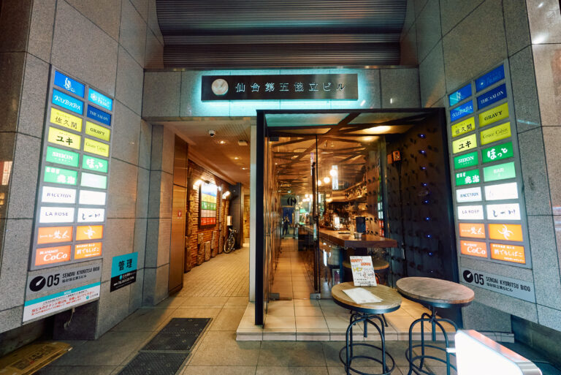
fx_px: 249
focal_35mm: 16
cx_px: 280
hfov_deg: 96.7
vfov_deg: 73.8
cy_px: 188
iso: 3200
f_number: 4
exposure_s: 1/100
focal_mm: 16
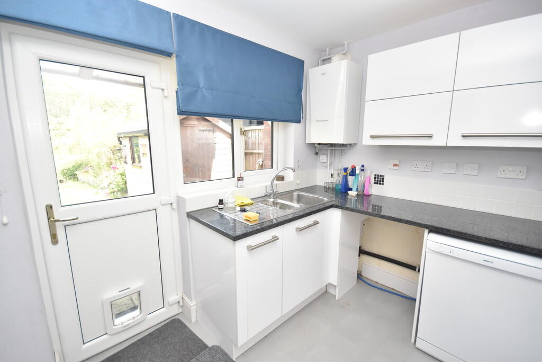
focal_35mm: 15
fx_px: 226
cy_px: 181
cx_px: 271
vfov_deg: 77.3
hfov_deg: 100.4
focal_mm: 10
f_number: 5
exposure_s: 1/200
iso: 800
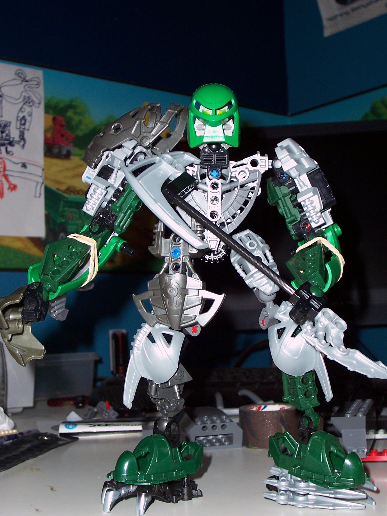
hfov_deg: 27.5
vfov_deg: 36.2
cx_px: 194
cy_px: 258
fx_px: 790
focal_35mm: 53
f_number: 3.4
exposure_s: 1/60
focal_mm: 8.6
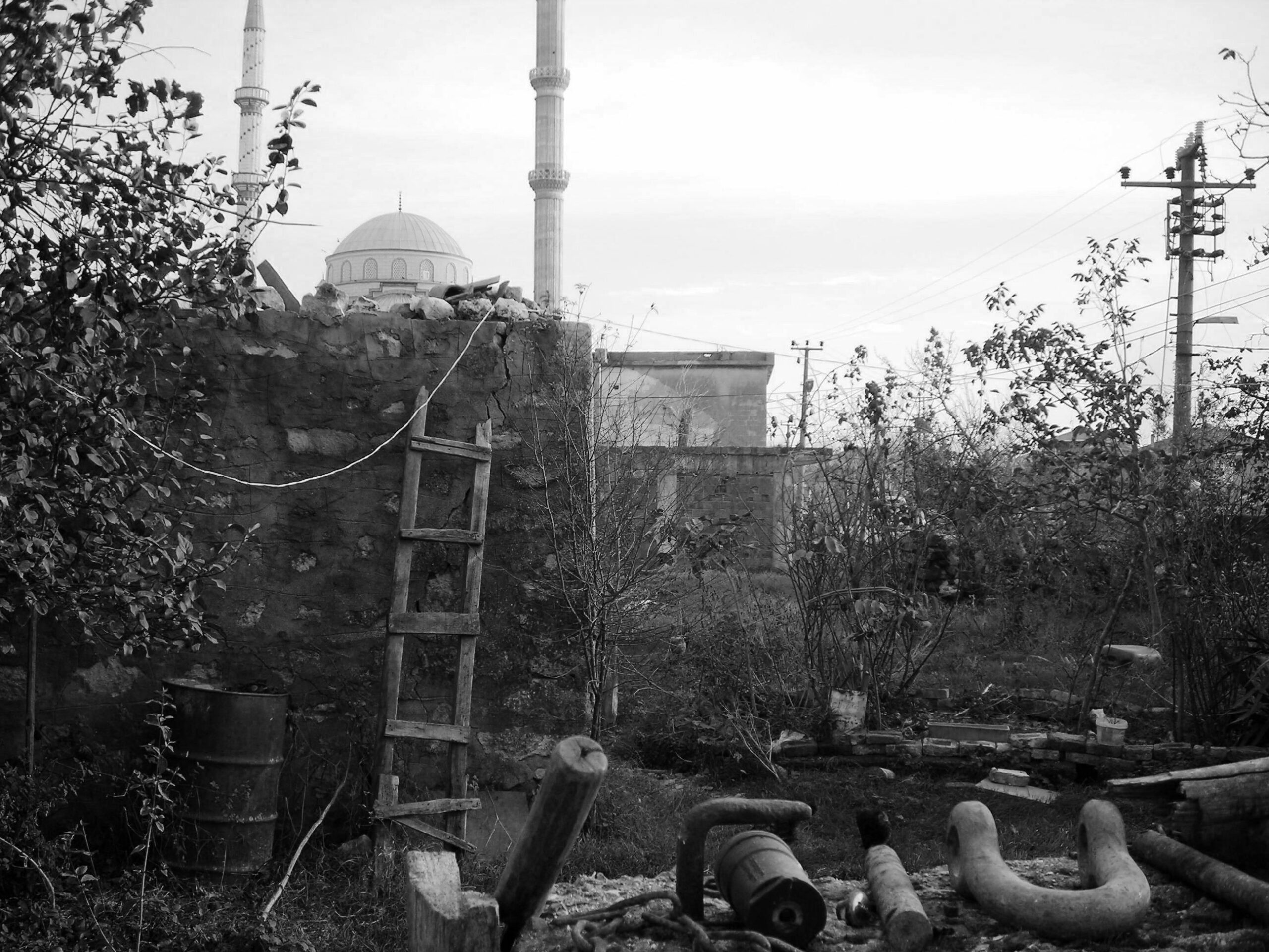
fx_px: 1393
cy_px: 476
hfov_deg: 49.0
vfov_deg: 37.7
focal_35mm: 38
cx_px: 634
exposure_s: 1/244
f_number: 3.2
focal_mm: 6.3
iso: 50
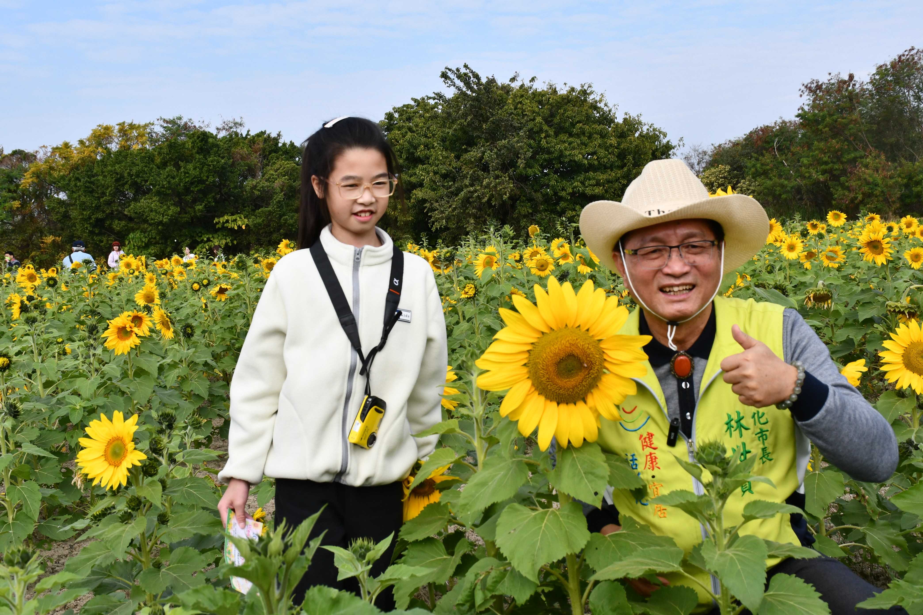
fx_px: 1333
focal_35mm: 52
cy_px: 308
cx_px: 462
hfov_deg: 38.2
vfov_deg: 26.0
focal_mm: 35
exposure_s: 1/640
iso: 500
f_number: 13
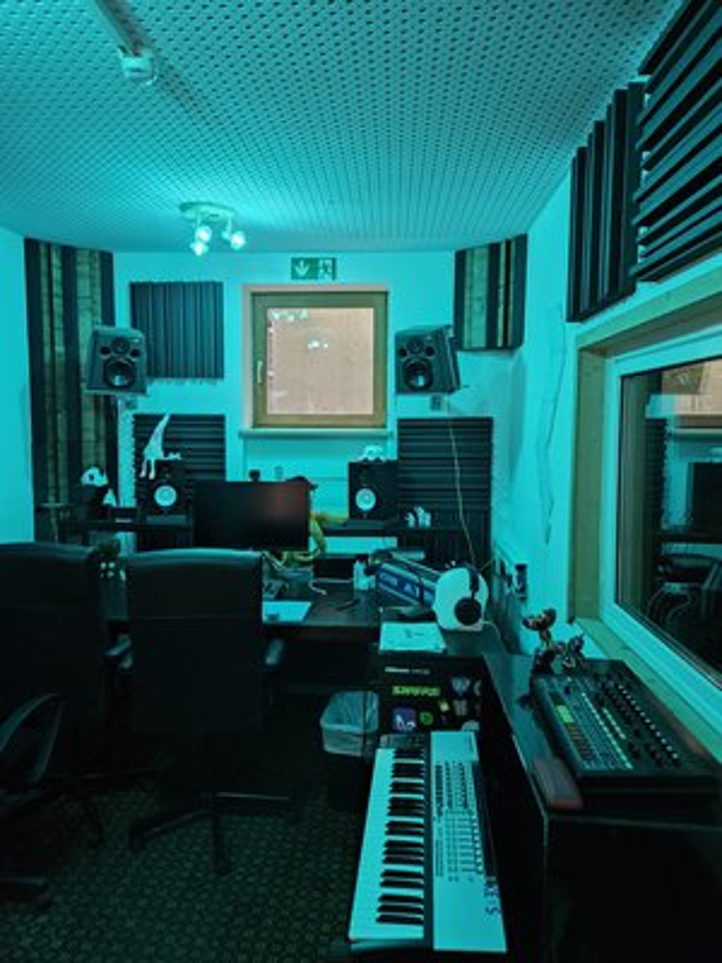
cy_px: 482
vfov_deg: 73.9
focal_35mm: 23
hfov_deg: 58.9
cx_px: 361
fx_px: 640
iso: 640
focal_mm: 5.4
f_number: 1.8
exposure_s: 1/25
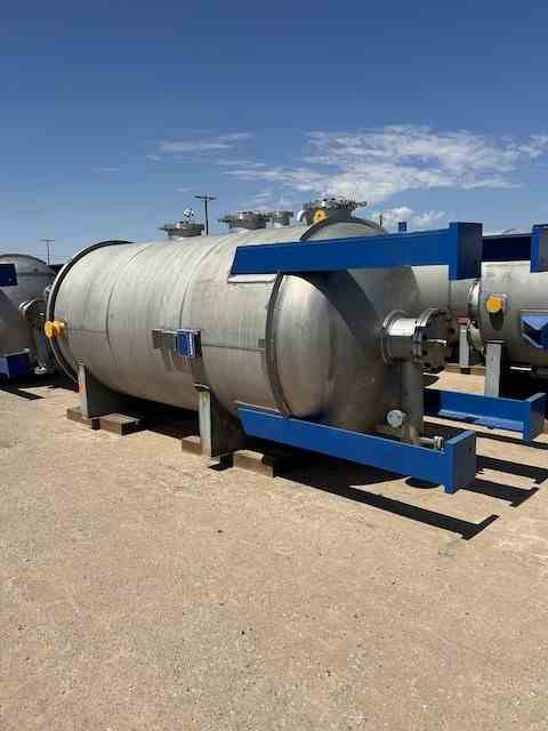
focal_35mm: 26
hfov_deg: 53.1
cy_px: 366
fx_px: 549
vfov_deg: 67.3
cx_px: 274
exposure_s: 1/7463
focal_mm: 5.7
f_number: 1.5
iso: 50
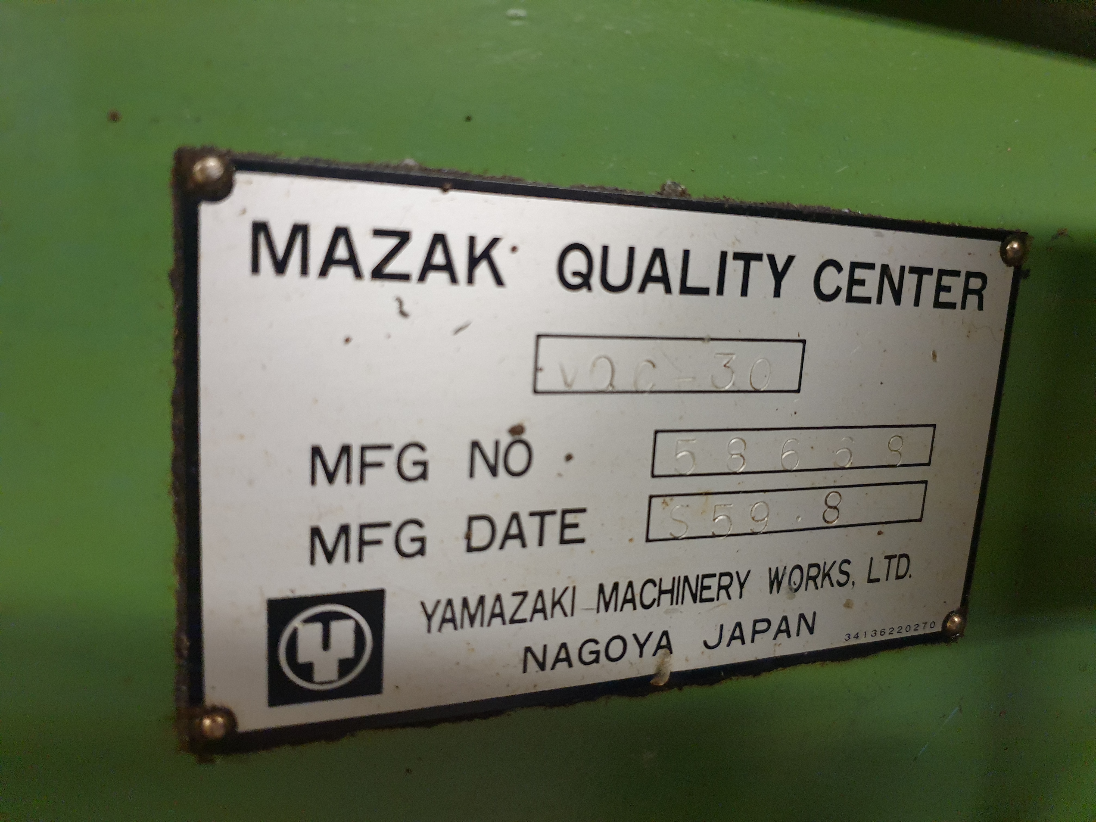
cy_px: 411
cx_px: 548
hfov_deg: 67.3
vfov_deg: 53.1
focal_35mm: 26
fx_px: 823
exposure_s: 1/25
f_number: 1.5
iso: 320
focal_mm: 4.3
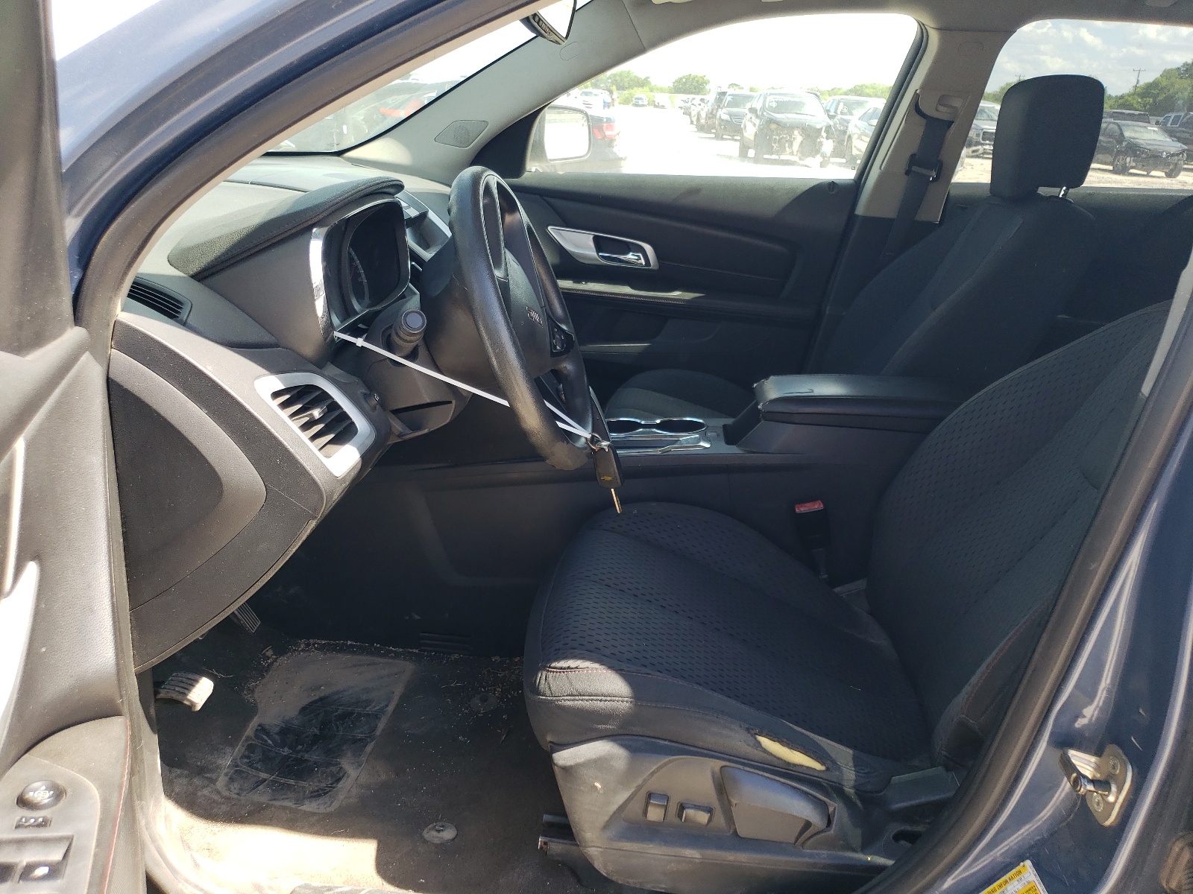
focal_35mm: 26
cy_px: 447
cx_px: 596
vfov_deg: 53.1
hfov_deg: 67.3
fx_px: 896
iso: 50
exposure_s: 1/435
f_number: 1.5
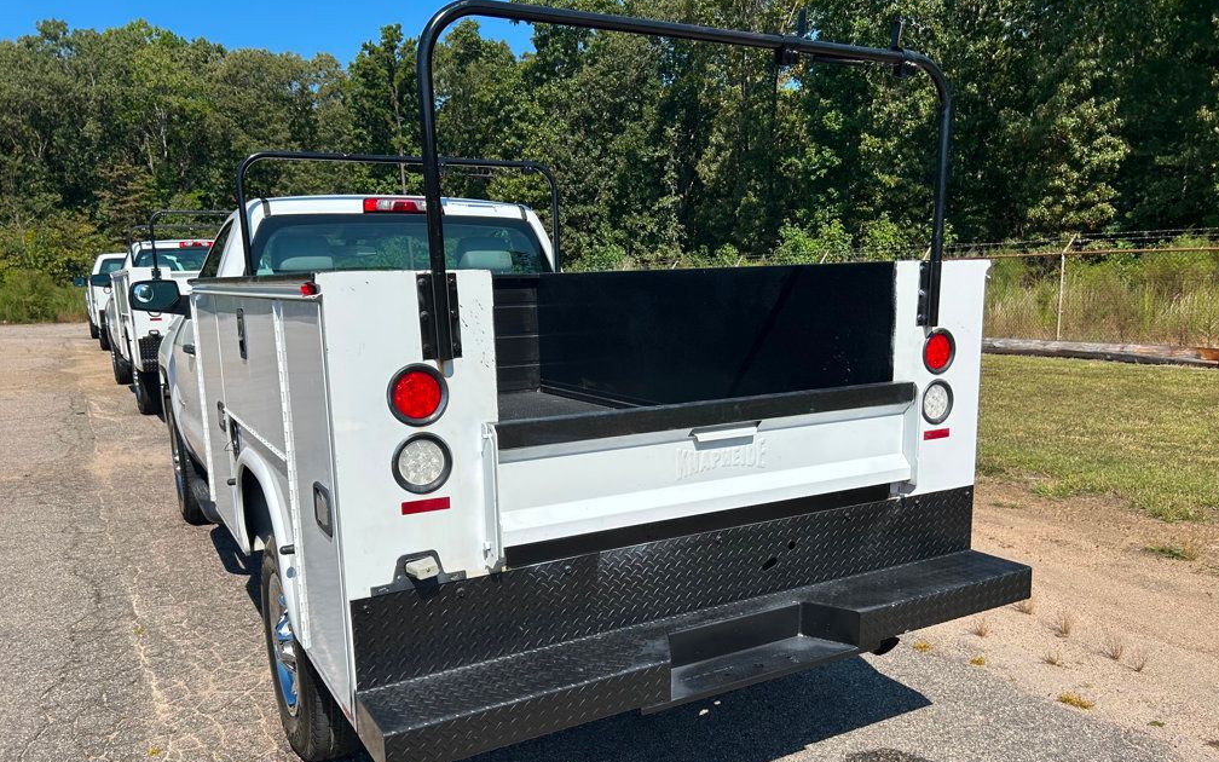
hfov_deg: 66.5
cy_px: 450
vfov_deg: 44.4
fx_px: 930
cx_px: 617
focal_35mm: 28
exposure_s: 1/5882
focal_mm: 5.7
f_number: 1.5
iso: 50
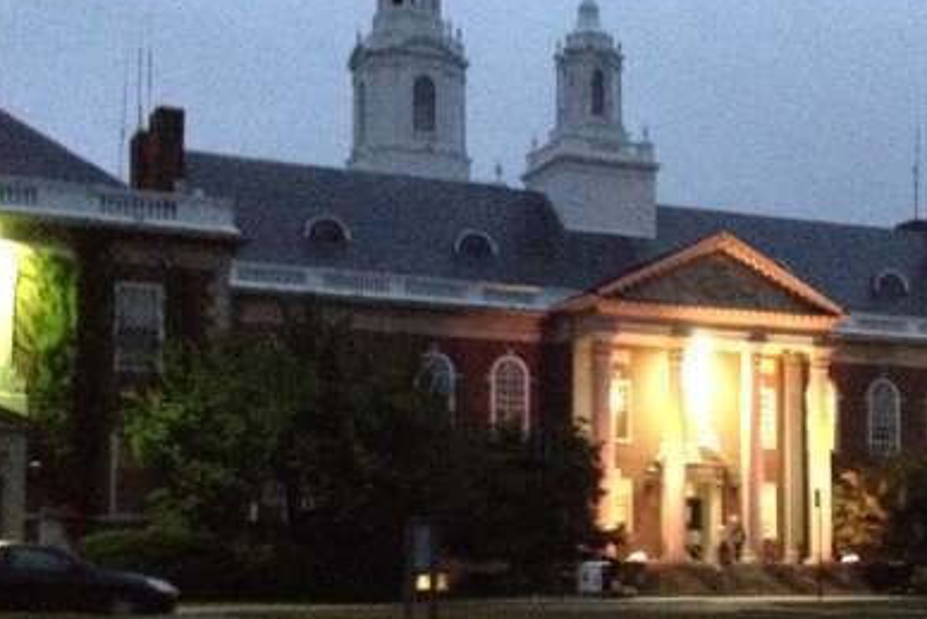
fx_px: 1932
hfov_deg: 26.7
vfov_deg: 18.1
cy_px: 459
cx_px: 659
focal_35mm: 75
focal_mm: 4.28
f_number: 2.4
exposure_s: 1/15
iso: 800
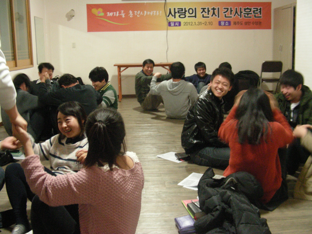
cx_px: 156
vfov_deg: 37.7
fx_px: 343
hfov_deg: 49.0
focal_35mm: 38
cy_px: 117
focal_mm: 6.3
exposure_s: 1/8
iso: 467
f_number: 3.5
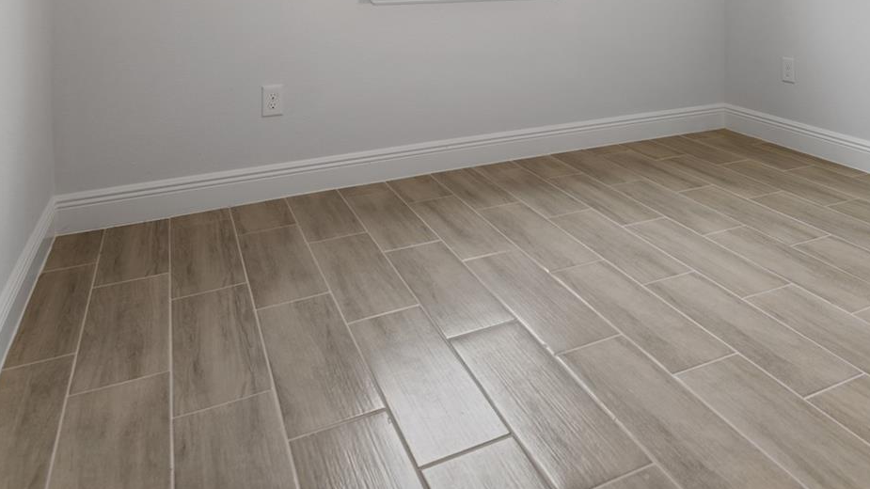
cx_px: 551
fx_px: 669
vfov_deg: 35.9
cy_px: -8
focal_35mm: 29
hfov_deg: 65.0
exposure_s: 1/60
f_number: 4
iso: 400
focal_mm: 16
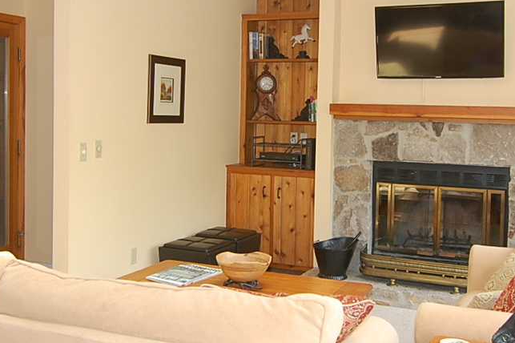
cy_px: 137
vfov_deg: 28.6
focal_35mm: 47
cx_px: 250
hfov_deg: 41.9
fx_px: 672
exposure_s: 1/100
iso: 400
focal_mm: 14
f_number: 5
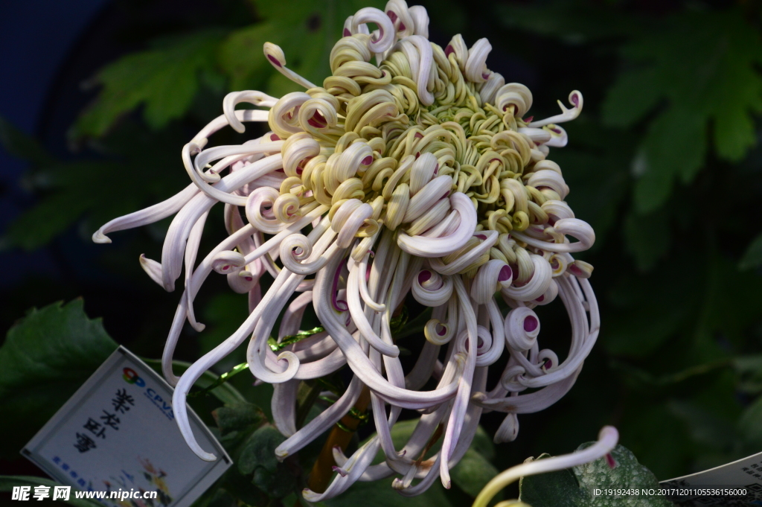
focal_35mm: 202
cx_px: 381
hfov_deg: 10.2
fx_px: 4283
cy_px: 254
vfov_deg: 6.8
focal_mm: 135
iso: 560
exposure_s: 1/250
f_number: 13
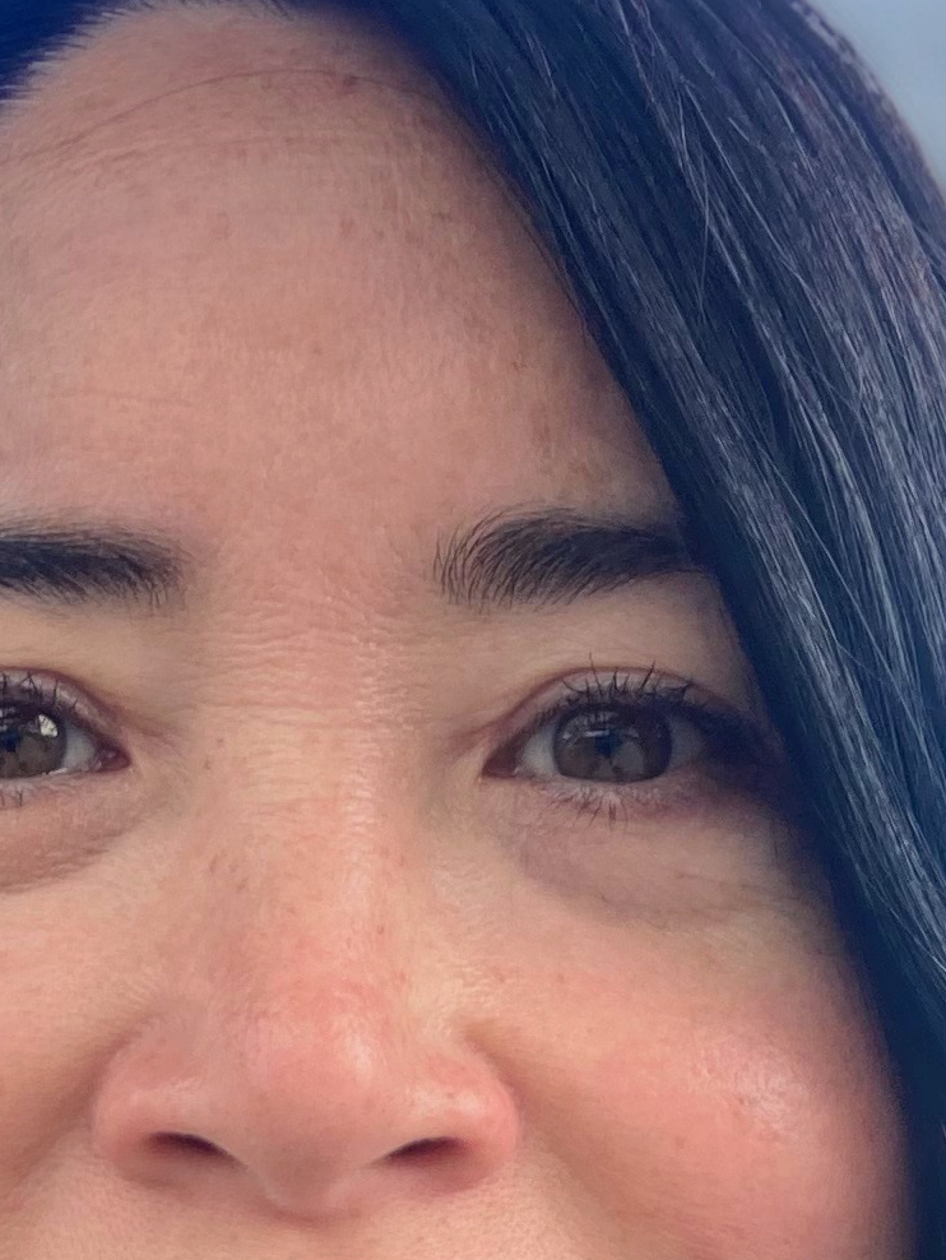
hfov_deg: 14.8
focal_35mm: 100
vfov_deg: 19.1
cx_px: 361
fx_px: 3641
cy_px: 1268
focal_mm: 2.87
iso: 20
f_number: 2.2
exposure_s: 1/121
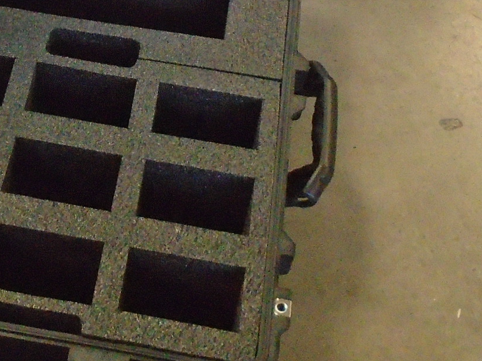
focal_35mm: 82
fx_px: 1141
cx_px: 89
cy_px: -8
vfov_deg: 17.5
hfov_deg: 23.5
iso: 800
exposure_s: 1/80
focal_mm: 4.6
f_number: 3.2
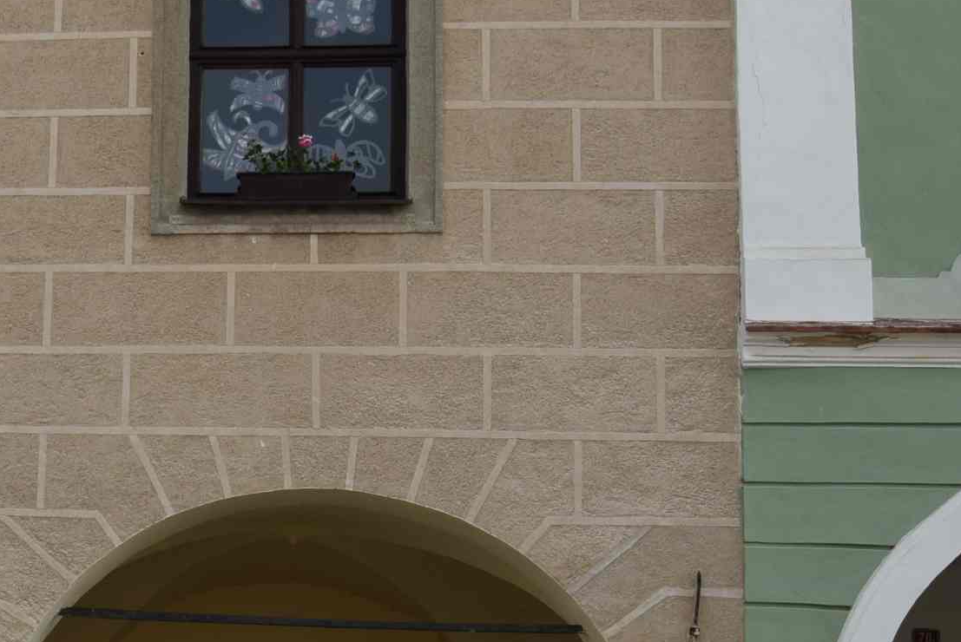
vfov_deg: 18.4
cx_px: -134
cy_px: 598
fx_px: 1950
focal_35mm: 73
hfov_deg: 25.4
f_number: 9
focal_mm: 18
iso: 200
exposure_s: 1/320
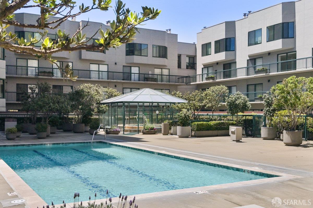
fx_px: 348
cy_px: 104
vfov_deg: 33.4
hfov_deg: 48.5
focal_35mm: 40
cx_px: 156
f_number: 10
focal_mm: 27
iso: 400
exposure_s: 1/2500
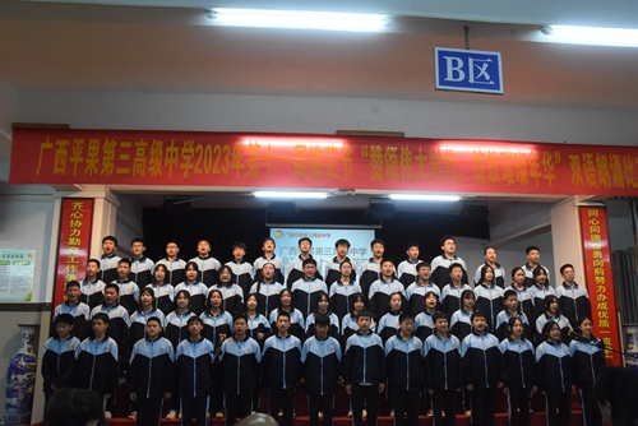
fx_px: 479
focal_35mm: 27
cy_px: 213
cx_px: 319
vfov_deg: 48.0
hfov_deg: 67.4
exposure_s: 1/30
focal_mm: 18
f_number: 8
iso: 2000
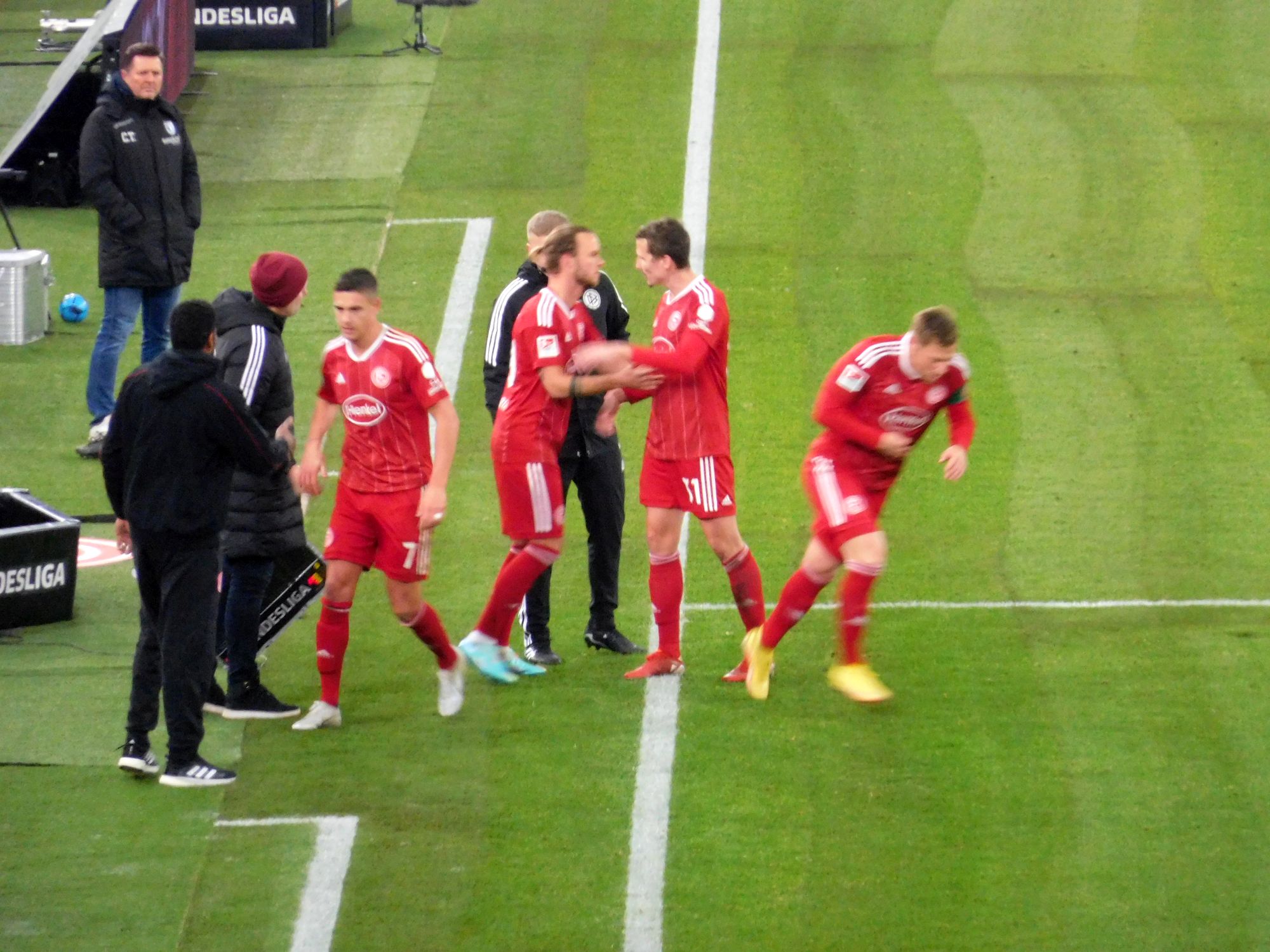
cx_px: 635
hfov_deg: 4.0
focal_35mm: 500
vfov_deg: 3.0
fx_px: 18344
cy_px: 476
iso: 800
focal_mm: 90
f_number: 6.5
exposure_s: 1/50
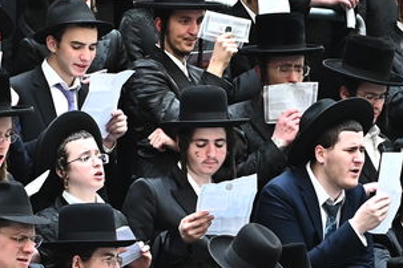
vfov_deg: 3.0
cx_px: -43
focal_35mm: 453
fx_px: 5071
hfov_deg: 4.5
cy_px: 241
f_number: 4
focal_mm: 98
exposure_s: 1/250
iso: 2000
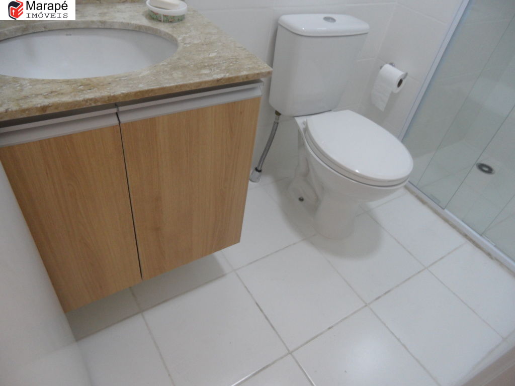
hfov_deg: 71.6
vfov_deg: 56.8
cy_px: 193
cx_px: 258
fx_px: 357
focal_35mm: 24
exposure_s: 1/30
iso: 160
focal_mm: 4.1
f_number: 2.9
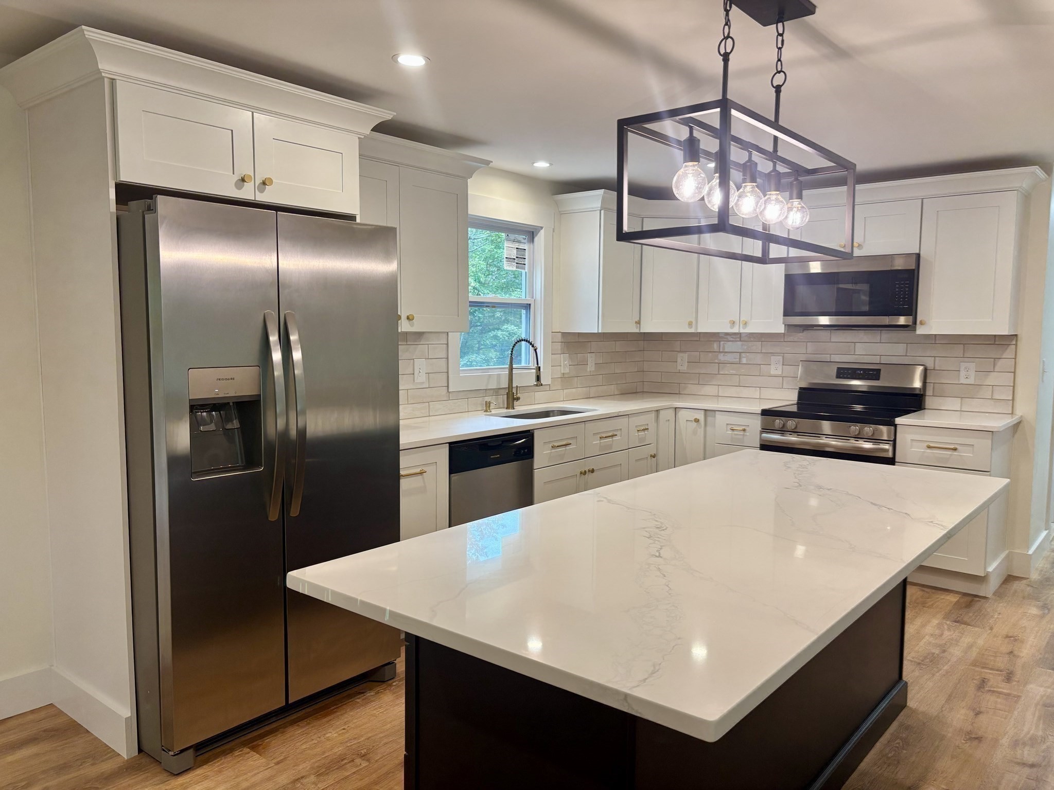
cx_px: 527
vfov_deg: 53.1
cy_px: 395
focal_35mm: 26
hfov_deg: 67.3
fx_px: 792
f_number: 1.6
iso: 100
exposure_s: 1/120
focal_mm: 5.96
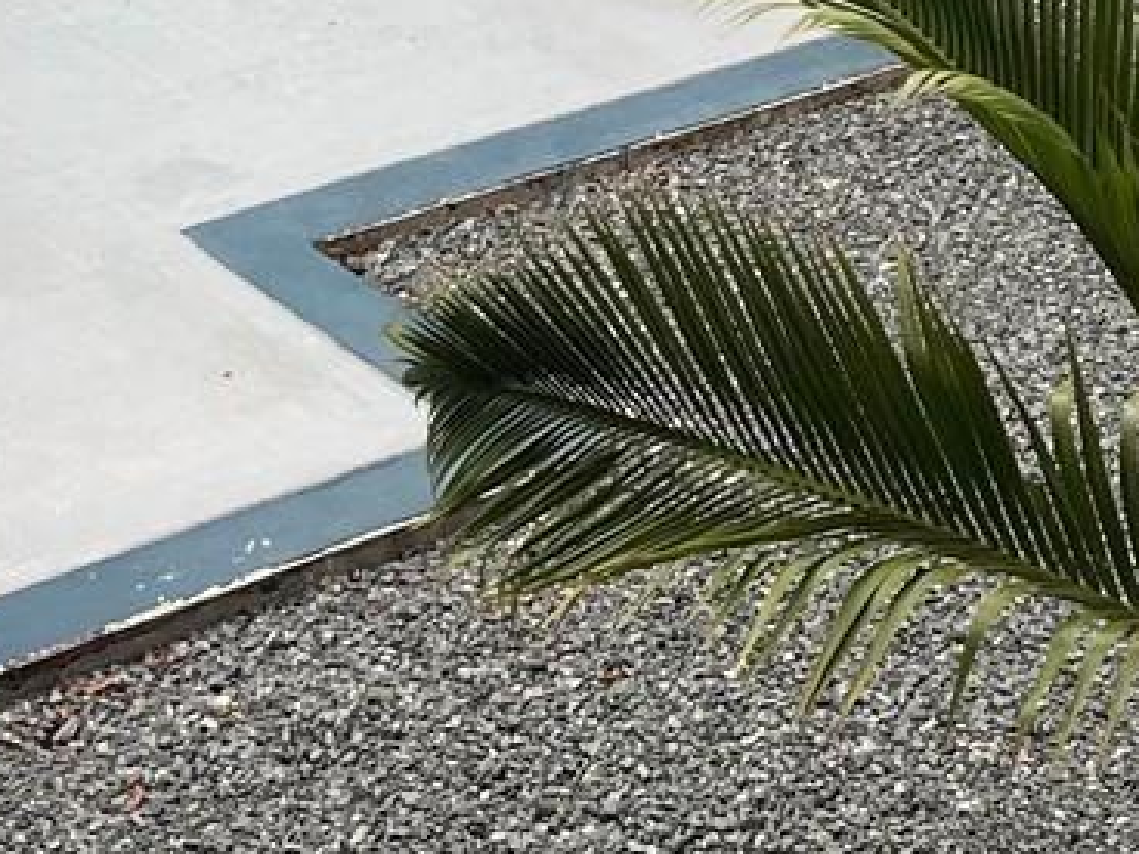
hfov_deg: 17.4
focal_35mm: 113
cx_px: 650
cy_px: -248
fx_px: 3718
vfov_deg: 12.7
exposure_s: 1/121
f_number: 1.6
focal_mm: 5.1
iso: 125
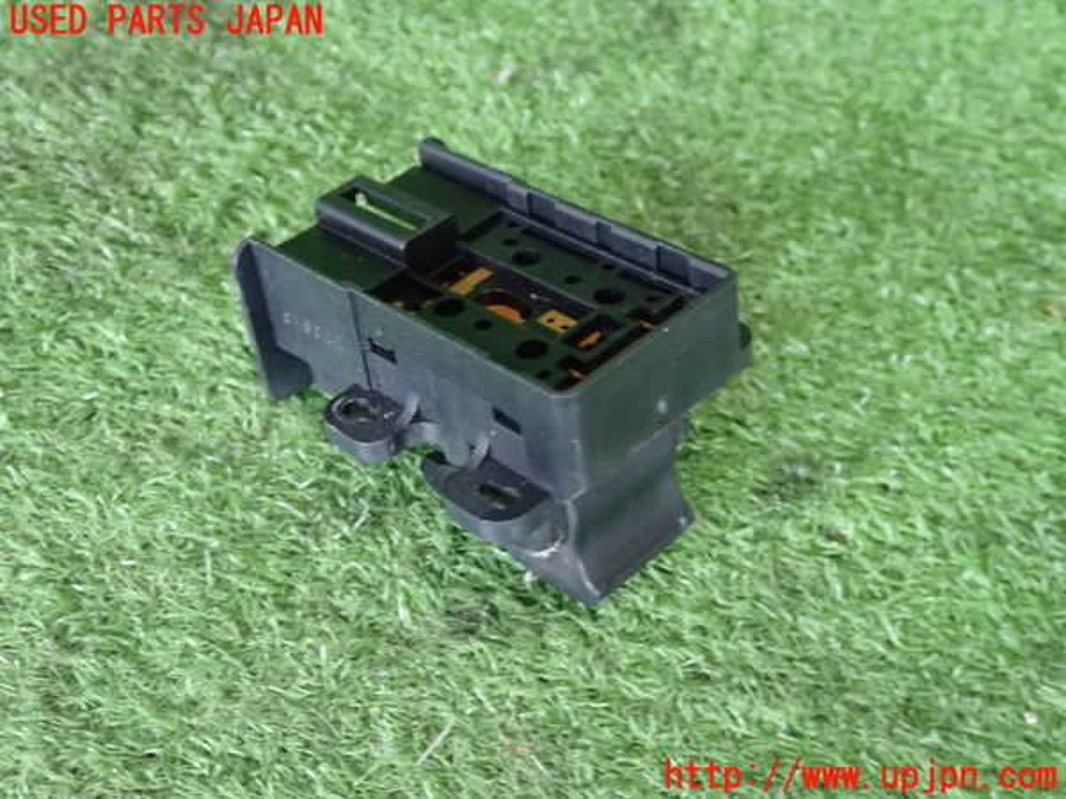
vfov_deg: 30.9
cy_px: 400
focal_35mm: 47
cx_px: 533
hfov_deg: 40.4
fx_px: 1447
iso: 1250
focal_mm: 8.4
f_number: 3.1
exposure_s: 1/30
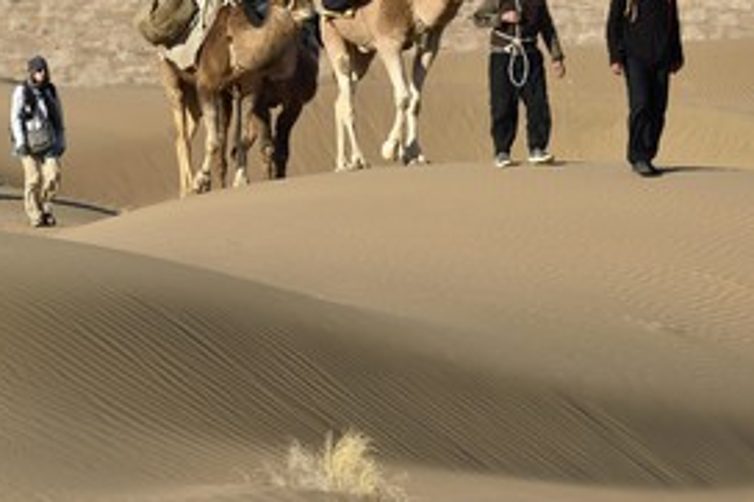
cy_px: 139
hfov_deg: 8.1
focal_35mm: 255
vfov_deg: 5.4
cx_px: 347
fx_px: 5337
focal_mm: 165
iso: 200
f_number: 8
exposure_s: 1/400
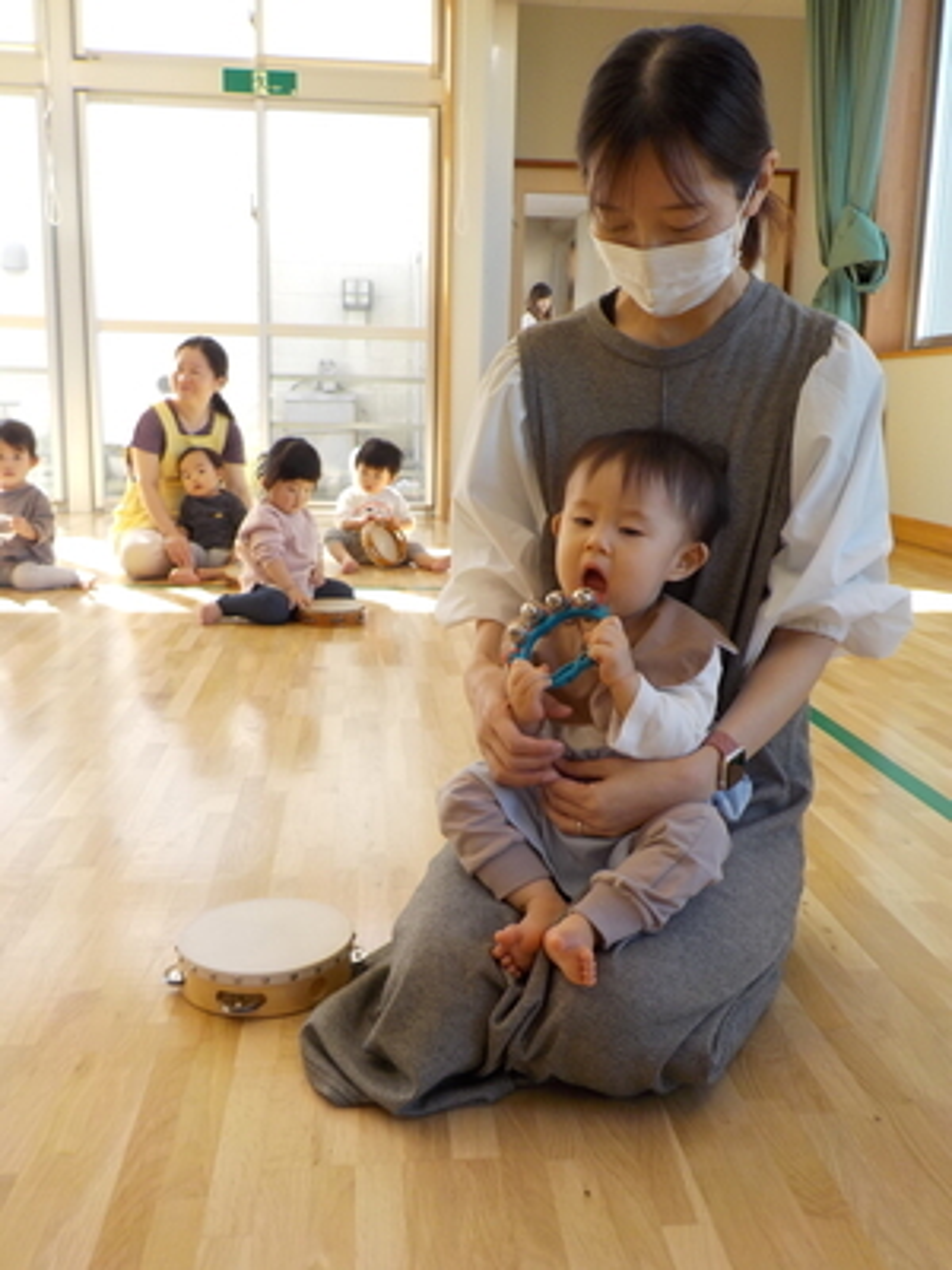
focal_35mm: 30
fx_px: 1100
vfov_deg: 60.0
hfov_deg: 46.8
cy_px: 635
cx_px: 476
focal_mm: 4.1
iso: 125
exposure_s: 1/100
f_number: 3.3
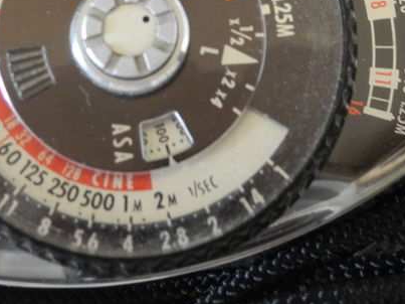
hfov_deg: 15.8
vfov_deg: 11.7
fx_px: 1450
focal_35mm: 124
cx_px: 283
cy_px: -56
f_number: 3.5
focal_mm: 10.7
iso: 306
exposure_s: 1/30
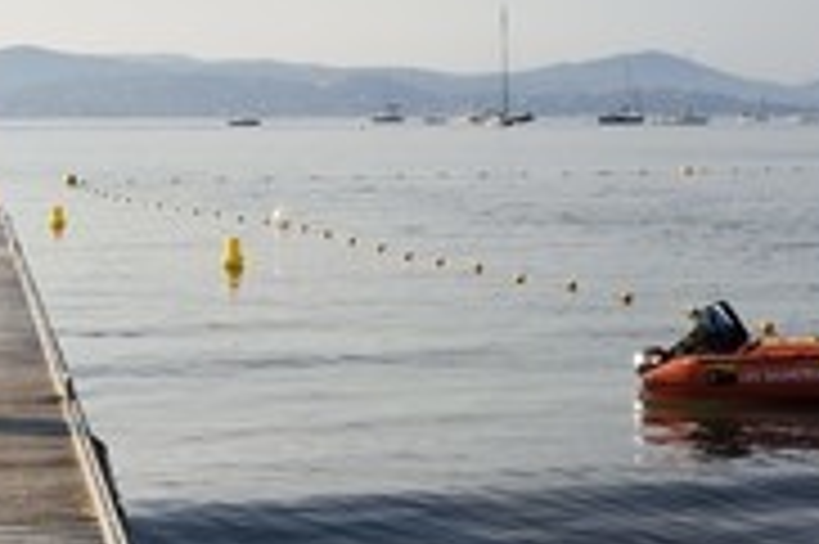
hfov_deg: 23.1
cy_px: 148
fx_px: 2000
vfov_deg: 15.4
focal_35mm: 88
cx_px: 322
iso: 200
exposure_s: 1/640
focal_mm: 38
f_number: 9
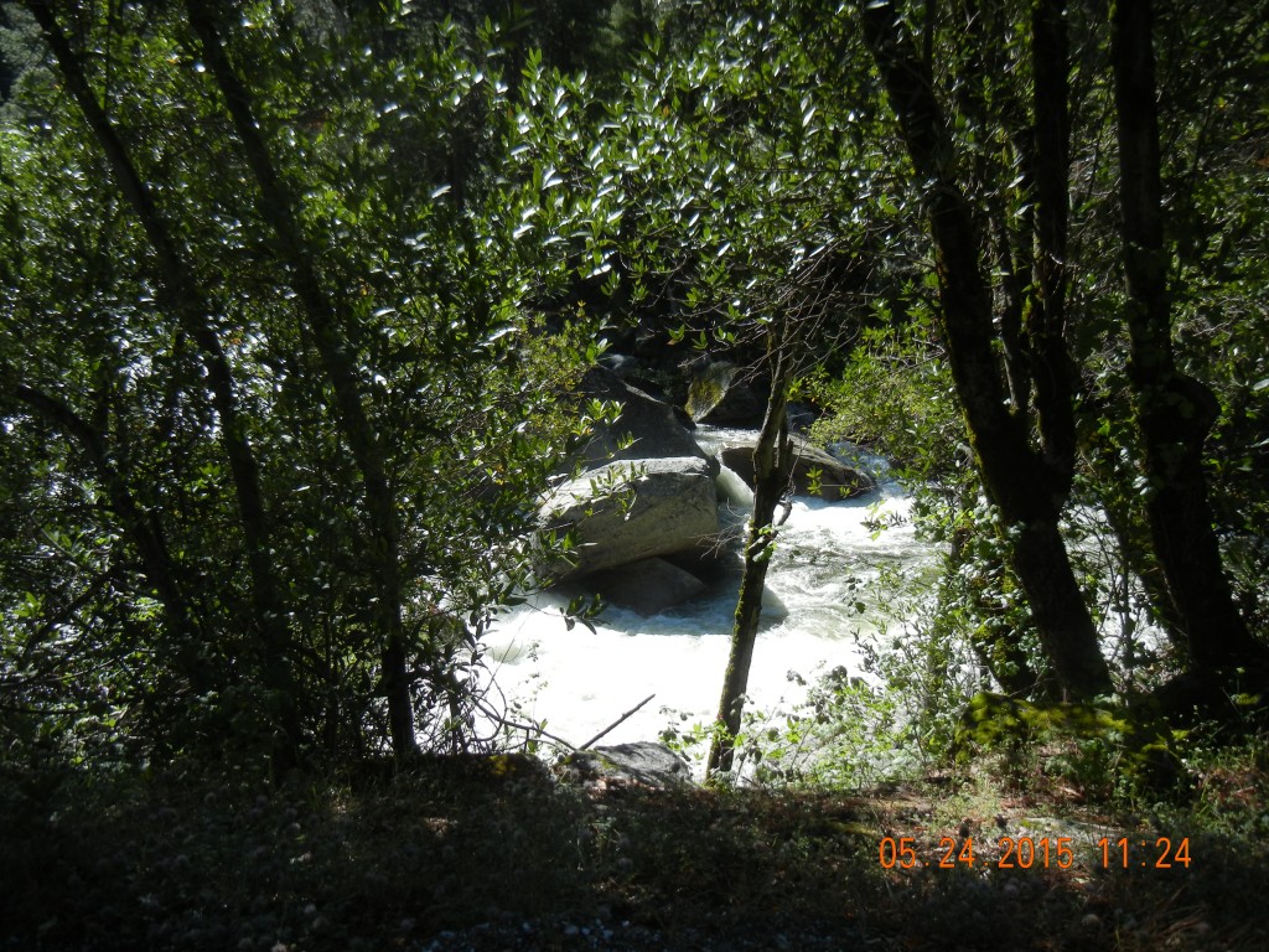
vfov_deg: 46.8
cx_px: 634
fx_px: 1100
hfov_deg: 60.0
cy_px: 476
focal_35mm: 30
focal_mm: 5.4
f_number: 3.5
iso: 160
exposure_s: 1/900
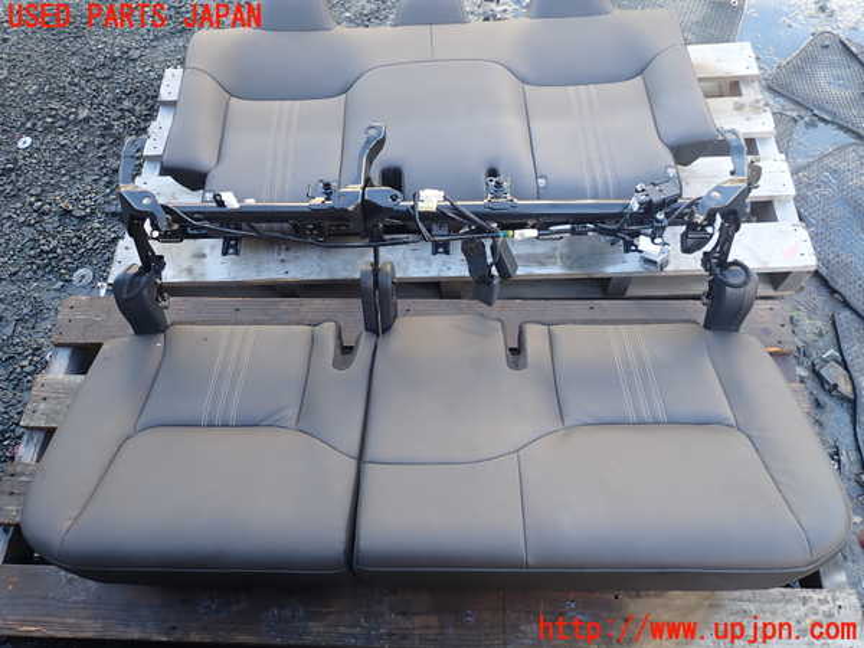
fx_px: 624
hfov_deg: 69.4
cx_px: 432
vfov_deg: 54.9
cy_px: 324
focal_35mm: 25
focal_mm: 4.5
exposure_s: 1/80
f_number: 2.8
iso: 100
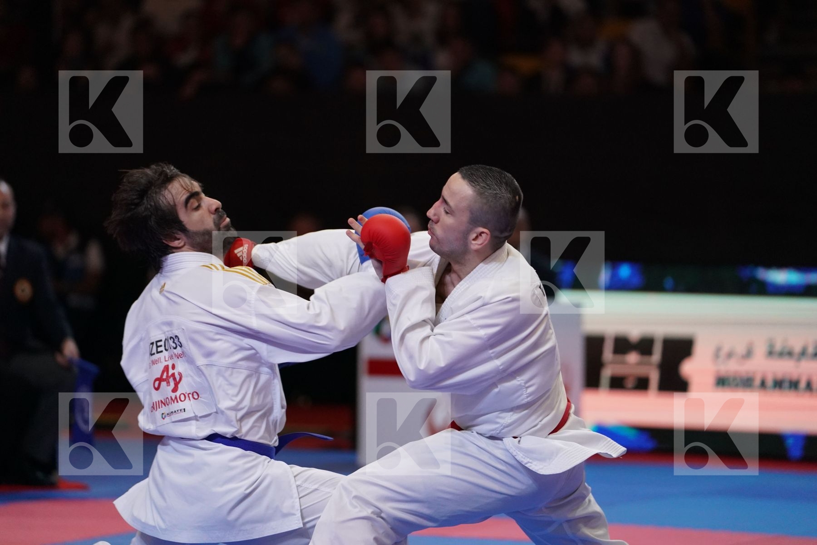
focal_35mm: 171
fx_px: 3880
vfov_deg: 8.0
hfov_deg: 12.0
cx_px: 408
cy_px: 272
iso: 4000
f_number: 2.8
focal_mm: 171
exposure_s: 1/1000
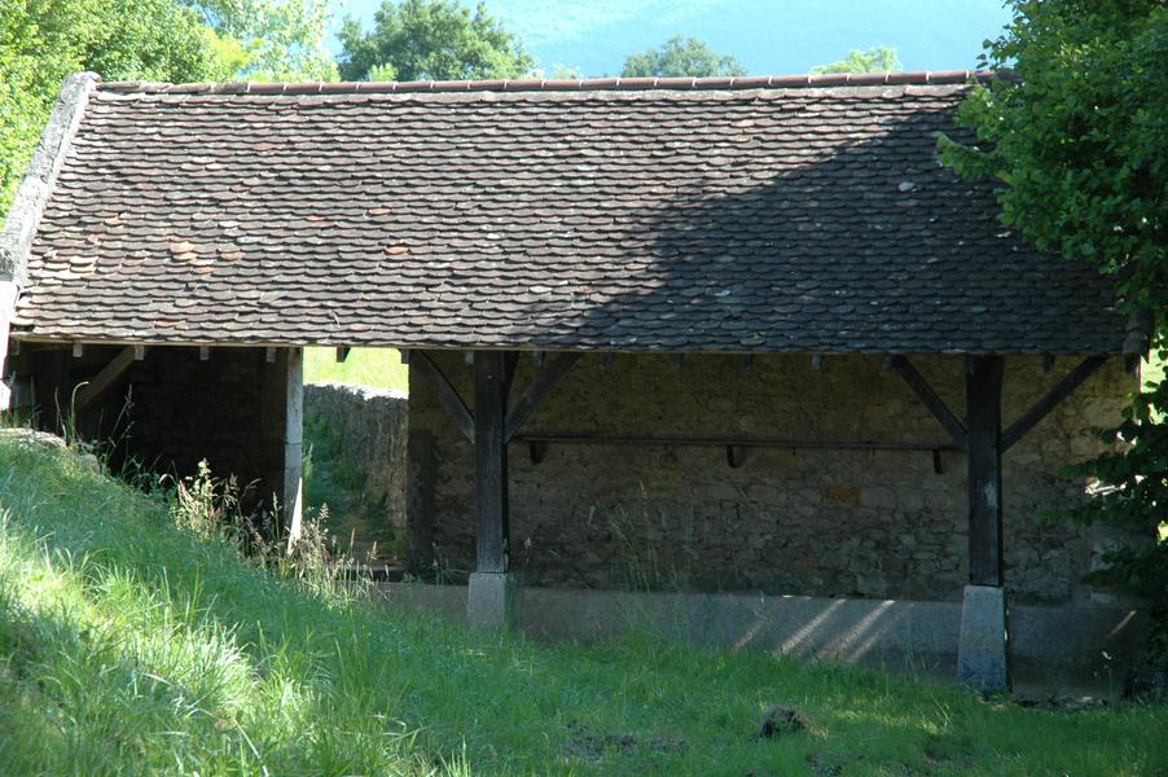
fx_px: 3404
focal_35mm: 105
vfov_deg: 13.0
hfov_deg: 19.5
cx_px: 584
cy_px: 388
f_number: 5.6
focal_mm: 70
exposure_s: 1/125
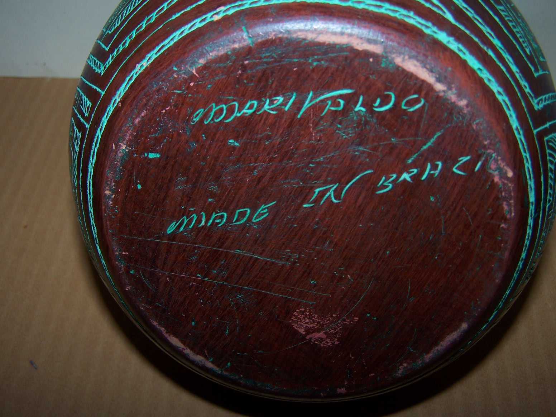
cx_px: 278
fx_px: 610
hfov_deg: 49.0
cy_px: 208
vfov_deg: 37.7
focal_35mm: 38
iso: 80
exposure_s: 1/60
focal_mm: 6.3
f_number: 2.8
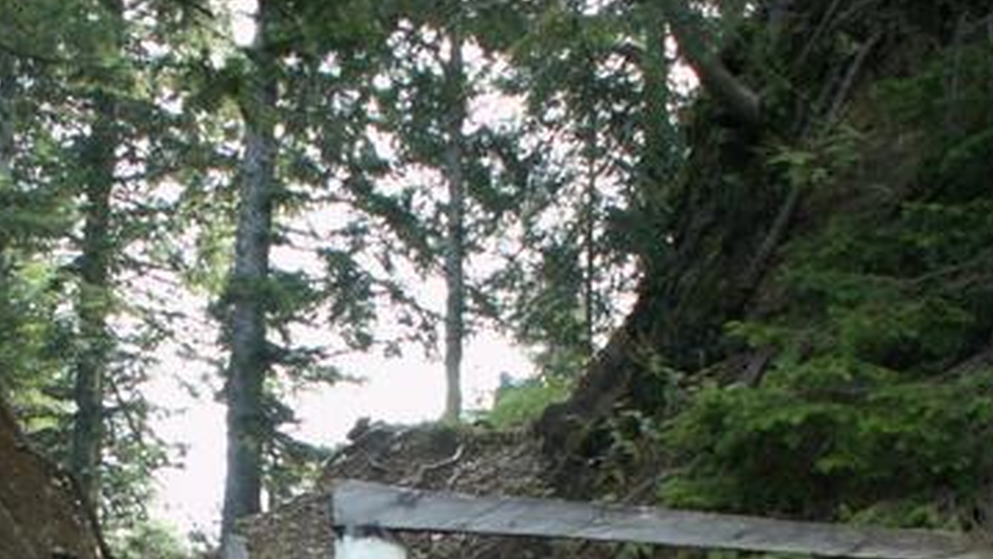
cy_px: 653
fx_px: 1791
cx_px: 191
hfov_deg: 30.2
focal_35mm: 68
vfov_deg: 17.0
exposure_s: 1/40
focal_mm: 5.86
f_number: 3.2
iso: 50
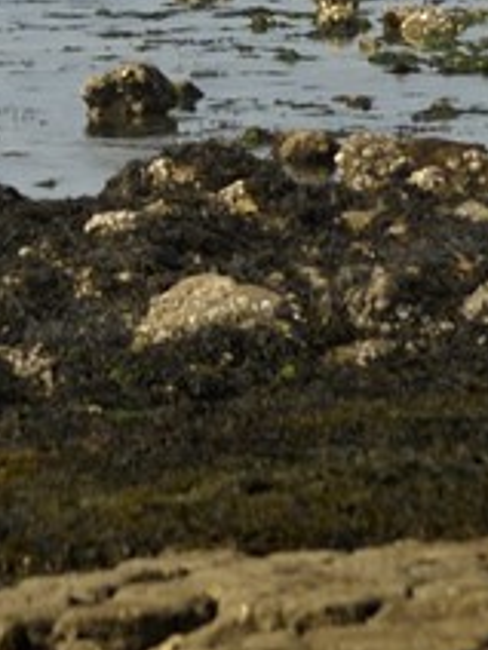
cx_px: -25
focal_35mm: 1262
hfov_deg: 1.2
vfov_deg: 1.6
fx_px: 23721
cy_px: -782
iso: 100
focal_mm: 116
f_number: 5
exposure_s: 1/320
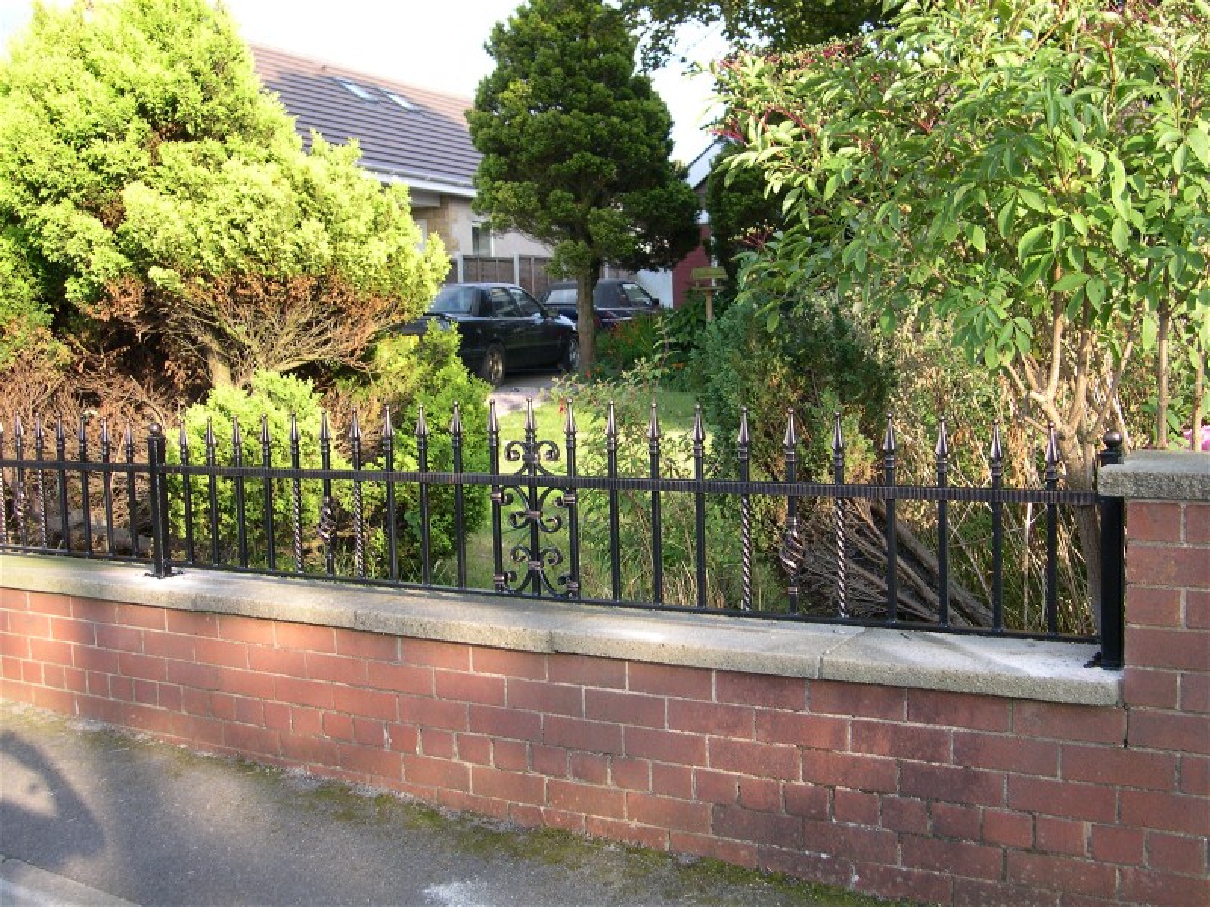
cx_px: 605
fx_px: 1328
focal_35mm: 38
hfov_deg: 49.0
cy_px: 454
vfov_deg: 37.7
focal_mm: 8
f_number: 2.8
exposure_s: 1/191
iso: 100
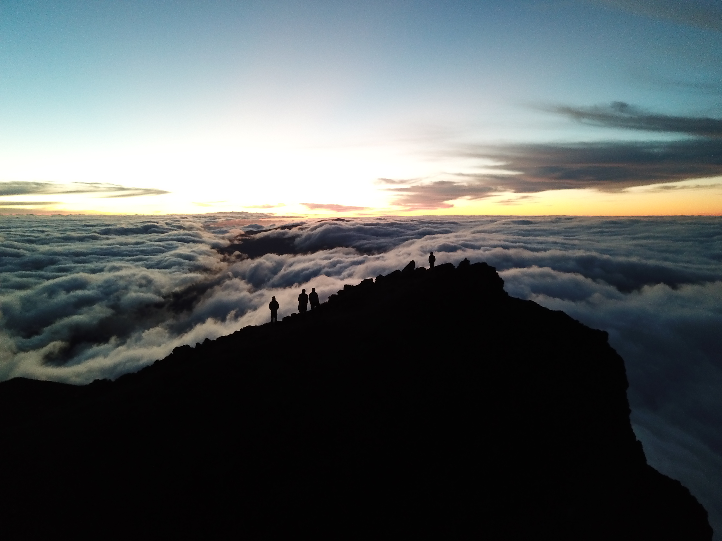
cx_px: 361
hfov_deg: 67.3
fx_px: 542
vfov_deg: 53.1
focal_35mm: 26
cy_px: 270
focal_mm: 4.7
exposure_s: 1/12.5
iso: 308
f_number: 2.2
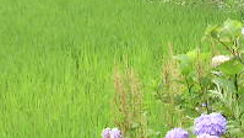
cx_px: 193
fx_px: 861
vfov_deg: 8.8
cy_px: -94
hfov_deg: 16.0
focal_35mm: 133
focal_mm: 5.8
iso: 50
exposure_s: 1/55.9
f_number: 2.8
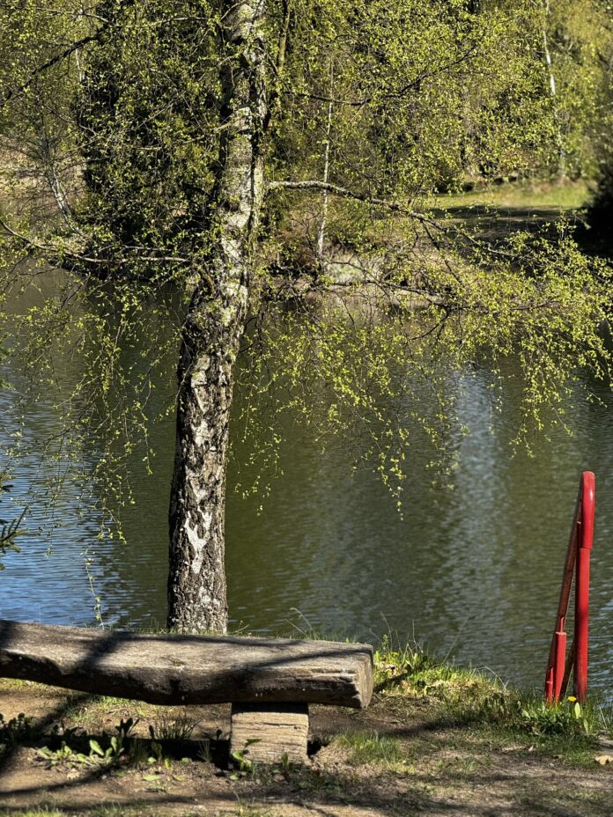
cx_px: 306
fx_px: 2833
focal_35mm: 120
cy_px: 408
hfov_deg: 12.3
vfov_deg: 16.4
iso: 50
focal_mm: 15.66
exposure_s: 1/444
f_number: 2.8
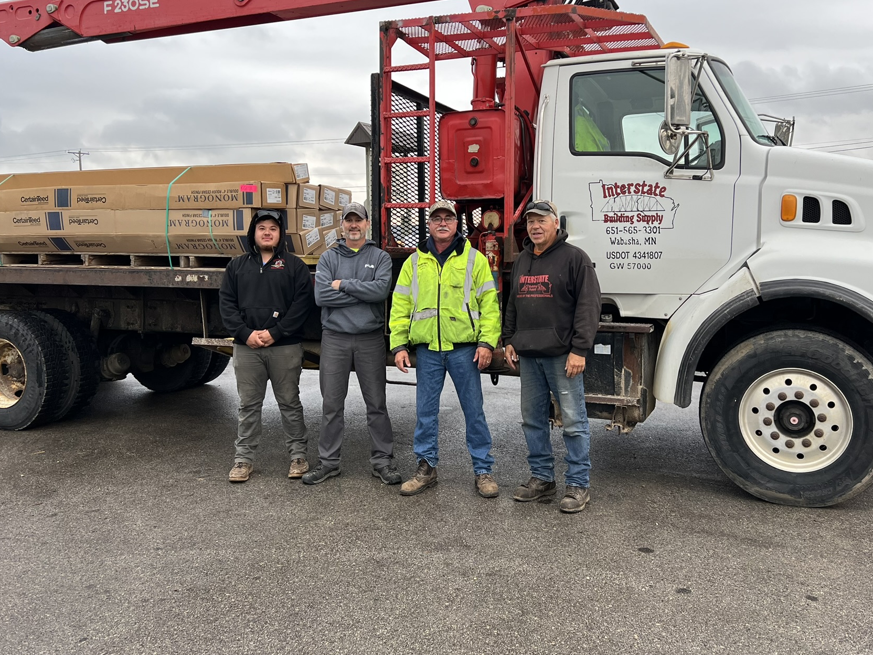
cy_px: 281
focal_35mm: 32
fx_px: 807
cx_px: 465
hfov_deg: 56.8
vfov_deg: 44.0
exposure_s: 1/121
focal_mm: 5.7
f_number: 1.5
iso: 80
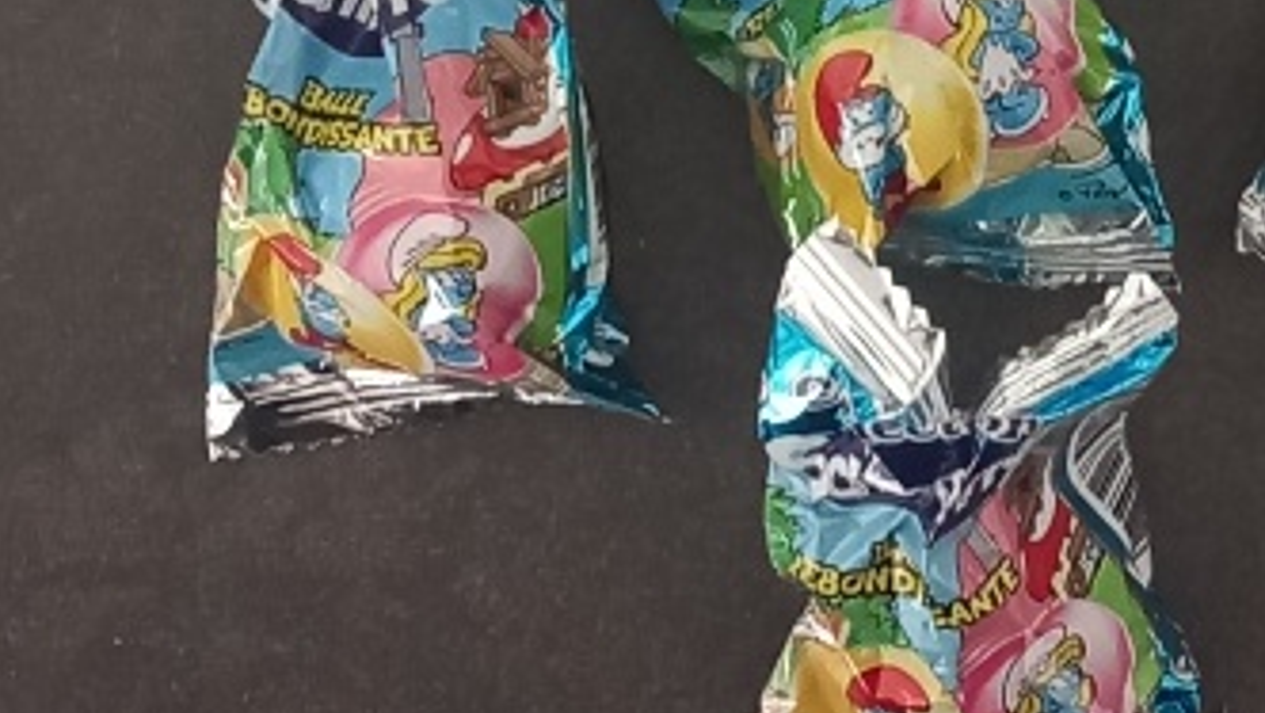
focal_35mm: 69
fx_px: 2315
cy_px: -553
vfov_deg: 15.2
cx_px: 977
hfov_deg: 30.0
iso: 320
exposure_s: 1/25.1
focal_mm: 4
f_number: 1.8
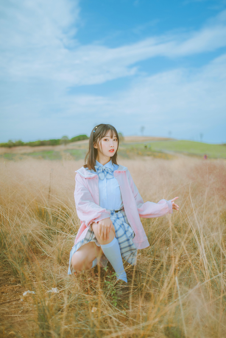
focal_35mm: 35
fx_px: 329
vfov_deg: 54.4
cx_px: 113
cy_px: 169
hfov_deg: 37.9
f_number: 1.4
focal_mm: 35
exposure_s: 1/4000
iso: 64
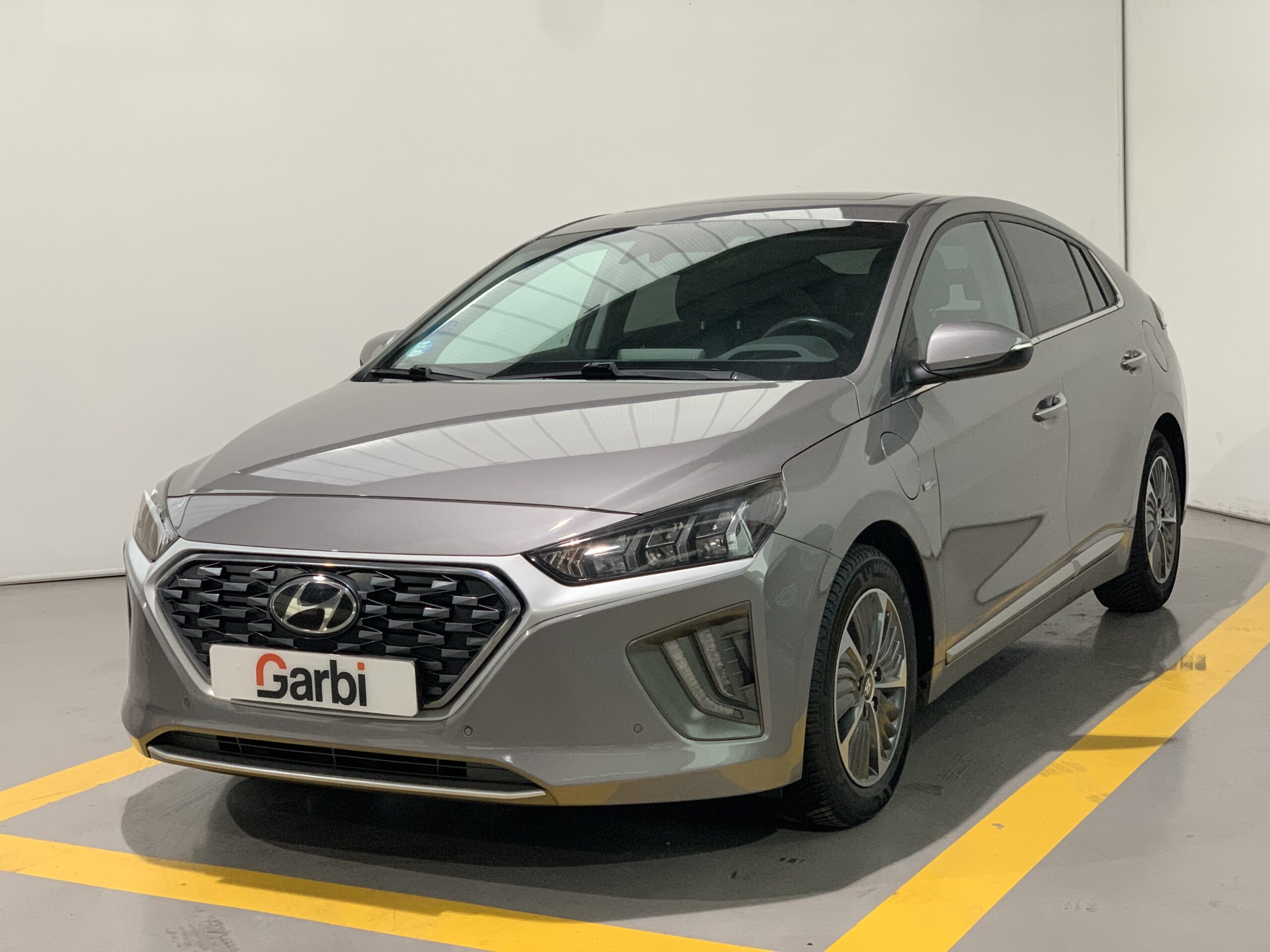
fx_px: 1908
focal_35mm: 52
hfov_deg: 36.8
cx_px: 635
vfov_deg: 28.0
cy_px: 476
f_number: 2.4
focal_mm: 6
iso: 400
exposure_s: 1/60
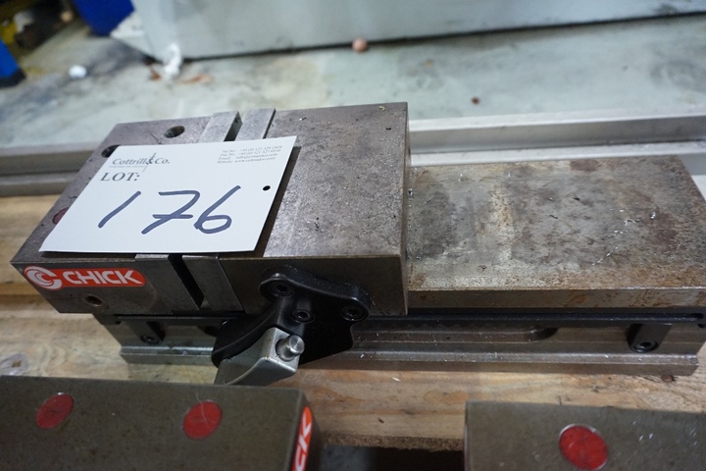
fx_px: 471
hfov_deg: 73.7
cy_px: 236
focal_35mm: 24
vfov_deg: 53.1
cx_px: 353
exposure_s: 1/60
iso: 2500
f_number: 3.5
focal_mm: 16
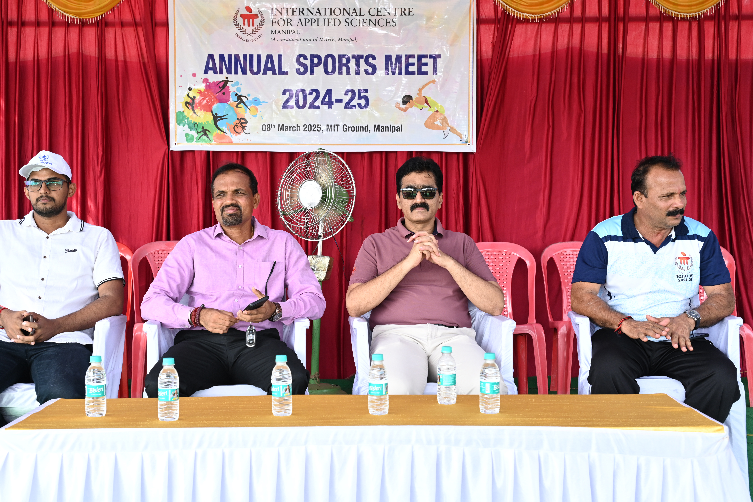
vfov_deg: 31.1
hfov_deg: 45.4
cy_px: 218
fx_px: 899
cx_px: 351
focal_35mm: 43
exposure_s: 1/160
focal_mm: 38
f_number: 6.3
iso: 400
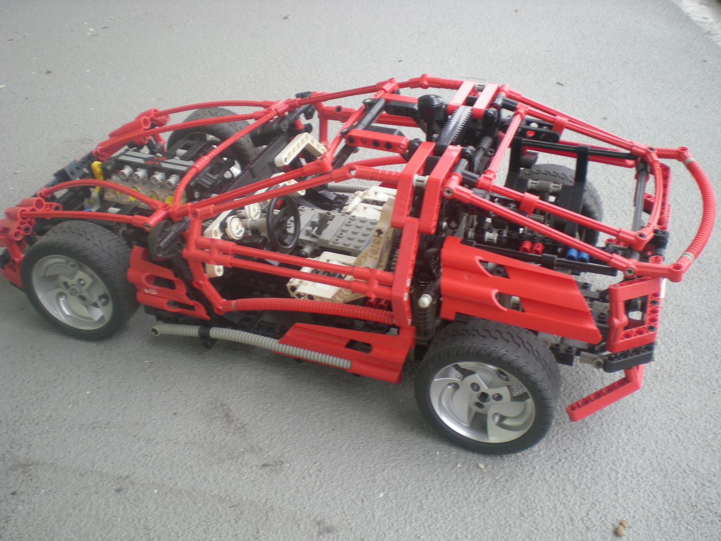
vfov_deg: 37.7
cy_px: 270
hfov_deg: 49.0
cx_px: 360
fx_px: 791
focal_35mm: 38
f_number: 3.1
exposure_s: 1/58.3
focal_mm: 6.3
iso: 93
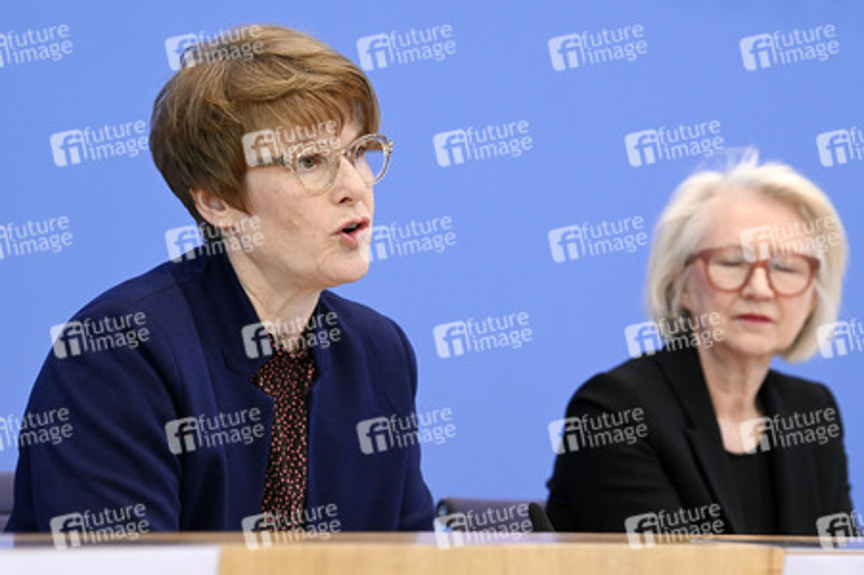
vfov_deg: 10.1
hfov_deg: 15.2
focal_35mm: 135
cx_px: 432
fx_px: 3238
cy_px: 288
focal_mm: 135
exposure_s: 1/500
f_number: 6.3
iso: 4000
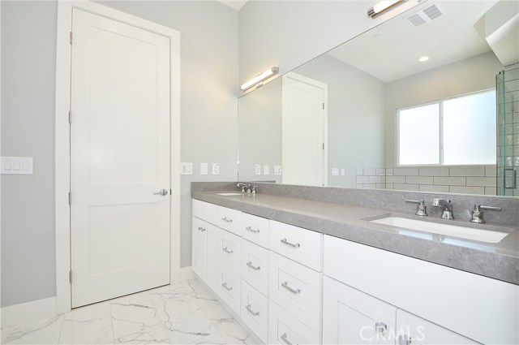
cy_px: 172
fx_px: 216
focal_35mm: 15
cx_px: 260
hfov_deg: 100.5
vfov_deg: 77.2
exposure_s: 1/40
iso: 250
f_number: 9
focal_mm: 10
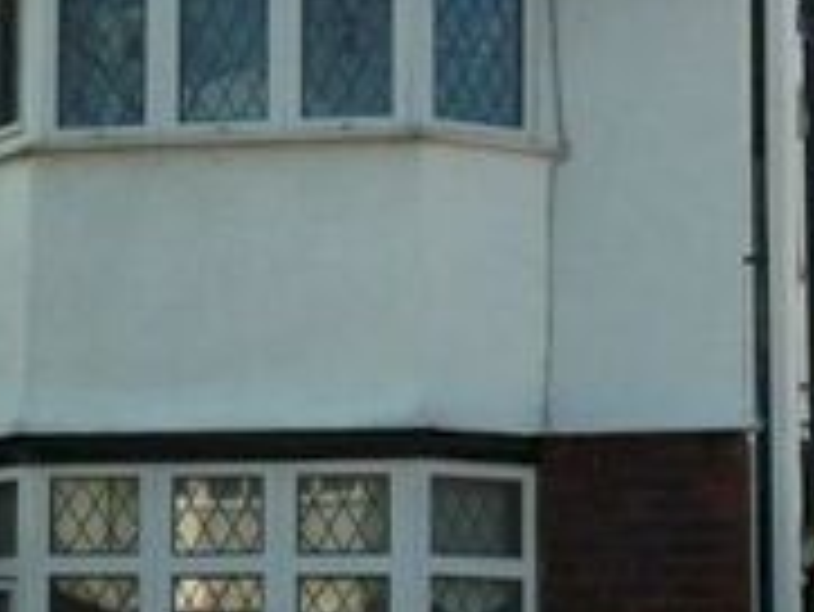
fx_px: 3177
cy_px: 407
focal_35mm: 135
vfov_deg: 11.0
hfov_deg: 14.6
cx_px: 225
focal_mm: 3.85
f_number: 2.8
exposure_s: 1/565
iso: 80
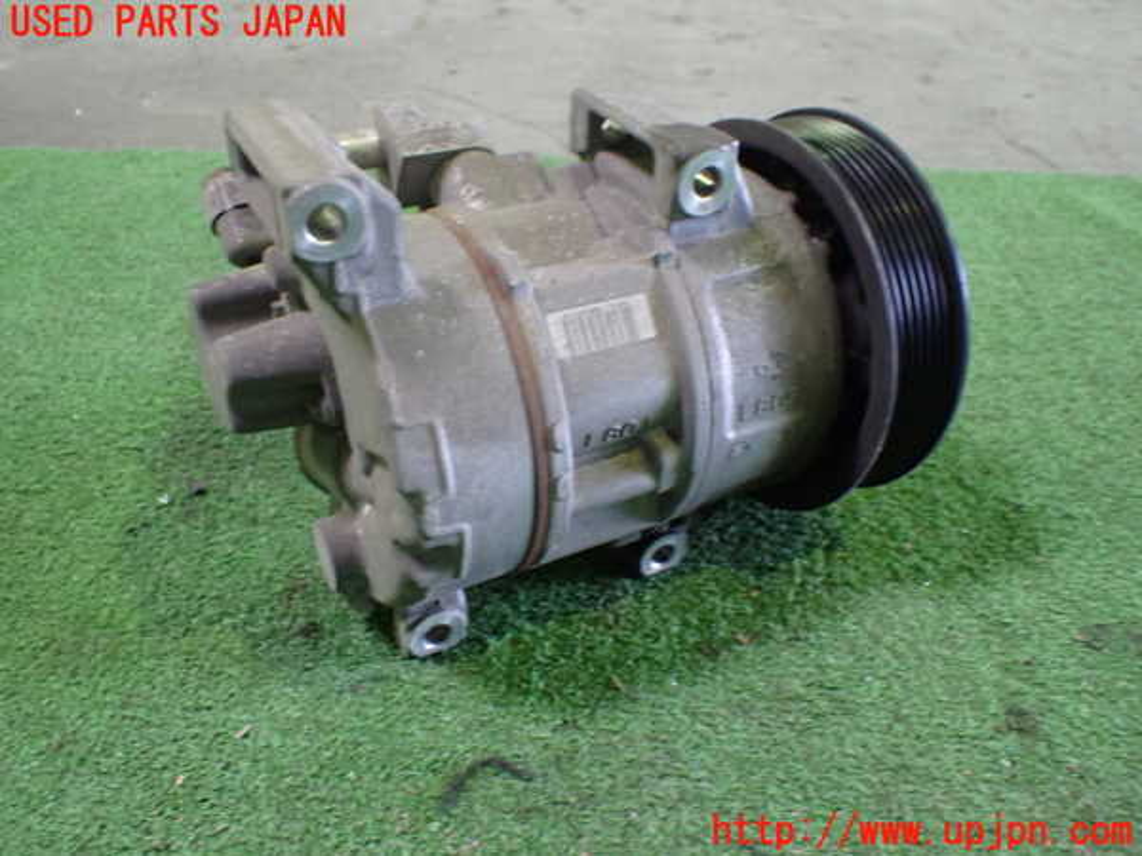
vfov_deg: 46.8
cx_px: 571
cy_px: 428
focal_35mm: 30
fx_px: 990
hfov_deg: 60.0
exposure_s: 1/30
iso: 800
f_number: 2.3
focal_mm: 5.4
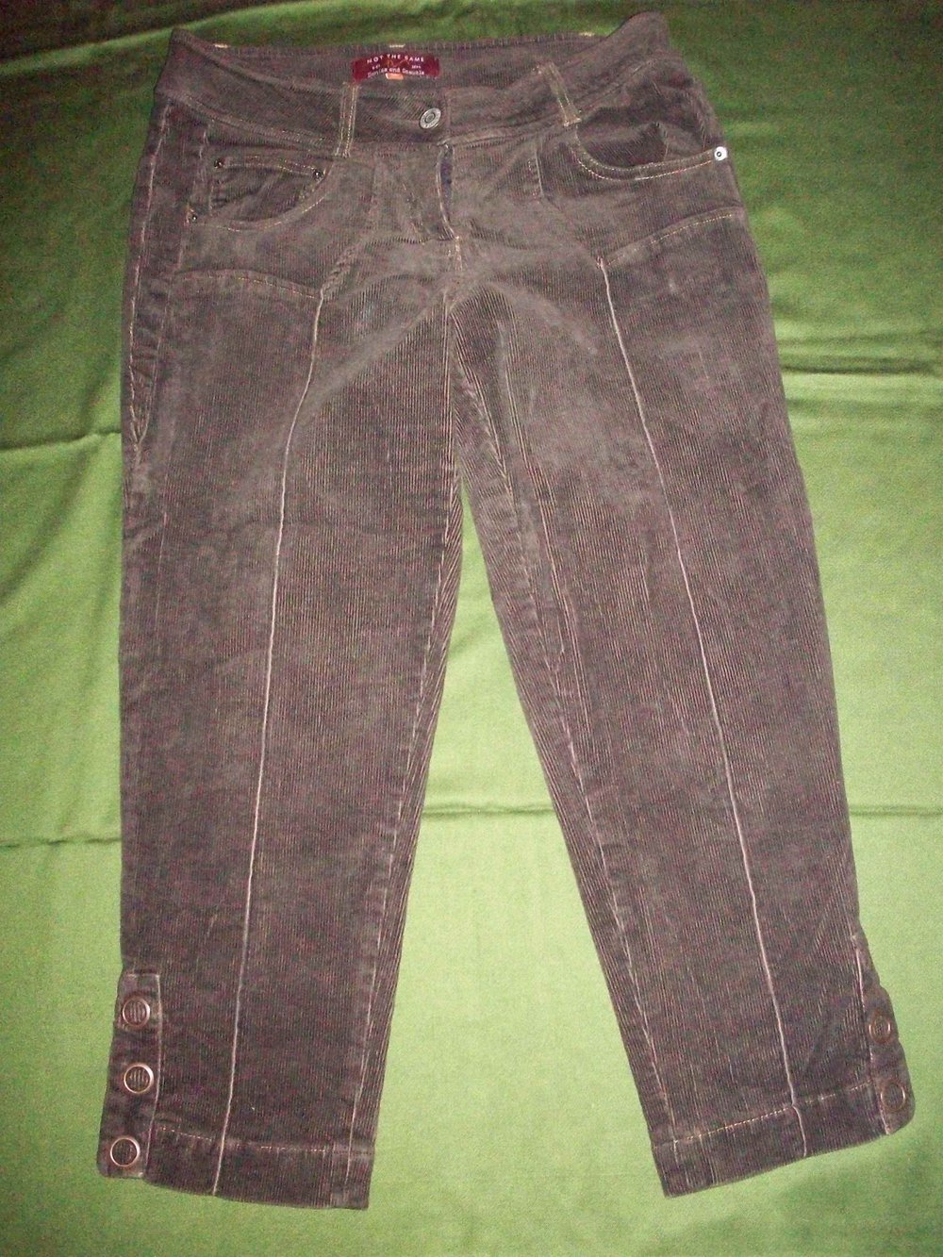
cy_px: 628
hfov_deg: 38.7
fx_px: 1344
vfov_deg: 50.1
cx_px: 472
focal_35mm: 37
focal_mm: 6.2
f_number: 2.8
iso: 800
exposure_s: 1/128
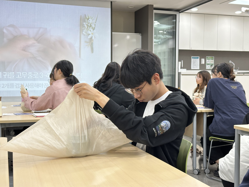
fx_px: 345
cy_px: 94
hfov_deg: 39.7
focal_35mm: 48
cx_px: 124
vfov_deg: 30.3
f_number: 1.78
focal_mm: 6.86
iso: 100
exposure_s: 1/60
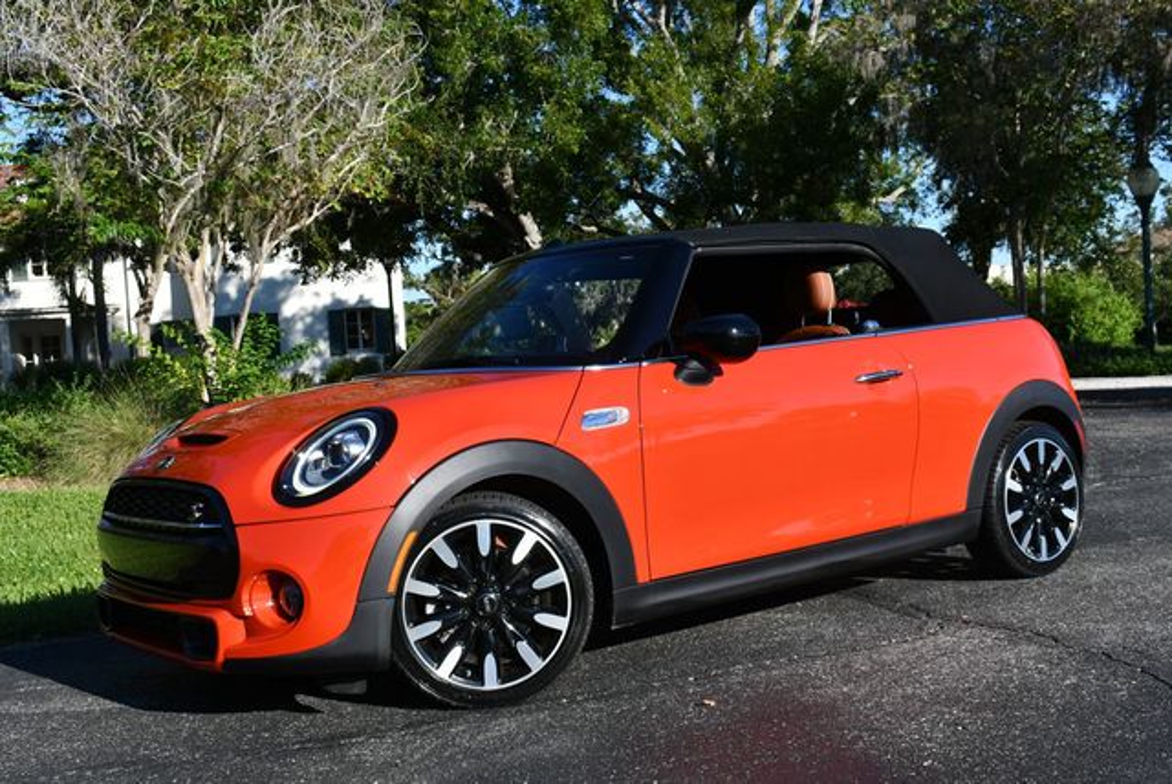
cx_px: 586
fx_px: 1499
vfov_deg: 29.3
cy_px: 392
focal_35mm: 46
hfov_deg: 42.7
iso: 100
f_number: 8
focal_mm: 23
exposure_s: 1/250
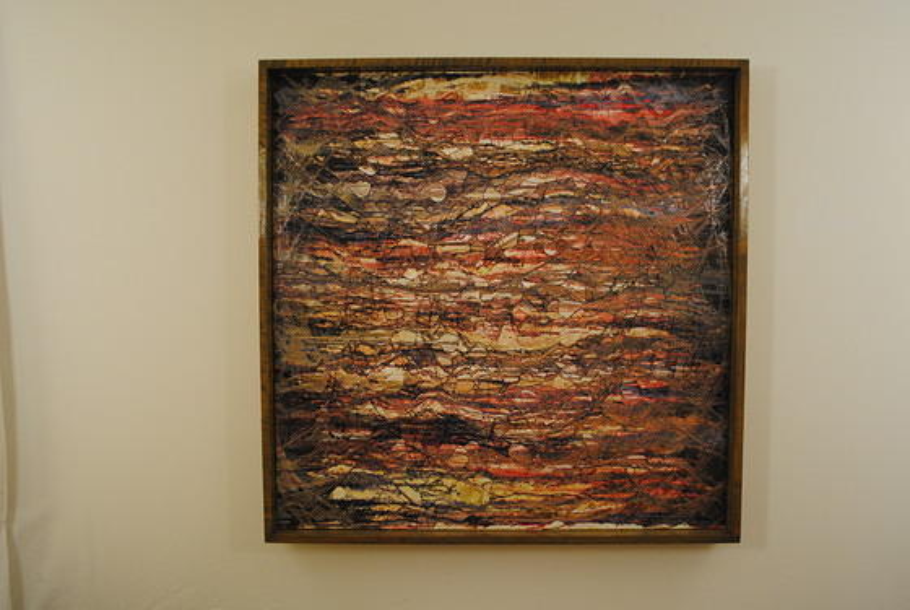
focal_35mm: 30
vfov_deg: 43.7
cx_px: 455
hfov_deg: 61.9
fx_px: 759
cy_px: 305
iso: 800
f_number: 3.8
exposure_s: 1/50
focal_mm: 20
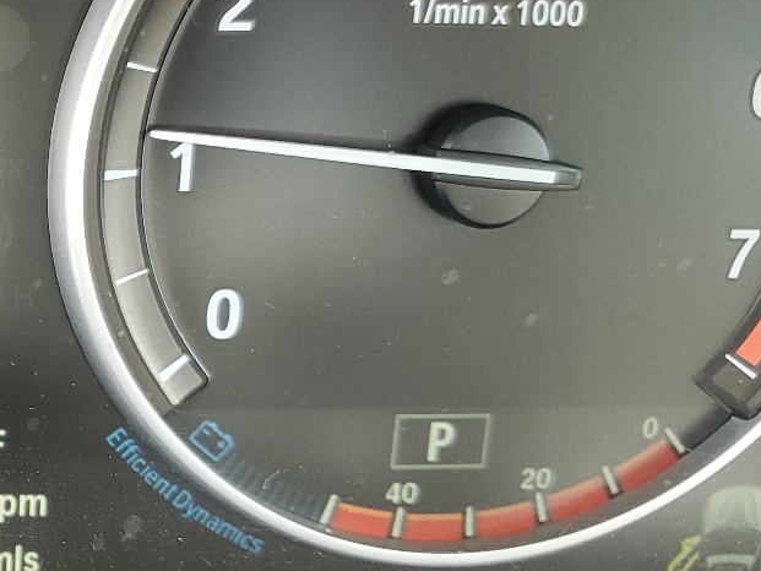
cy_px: 248
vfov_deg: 21.9
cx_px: -206
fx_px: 1473
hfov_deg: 25.3
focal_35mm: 67
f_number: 1.5
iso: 65
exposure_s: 1/60.2
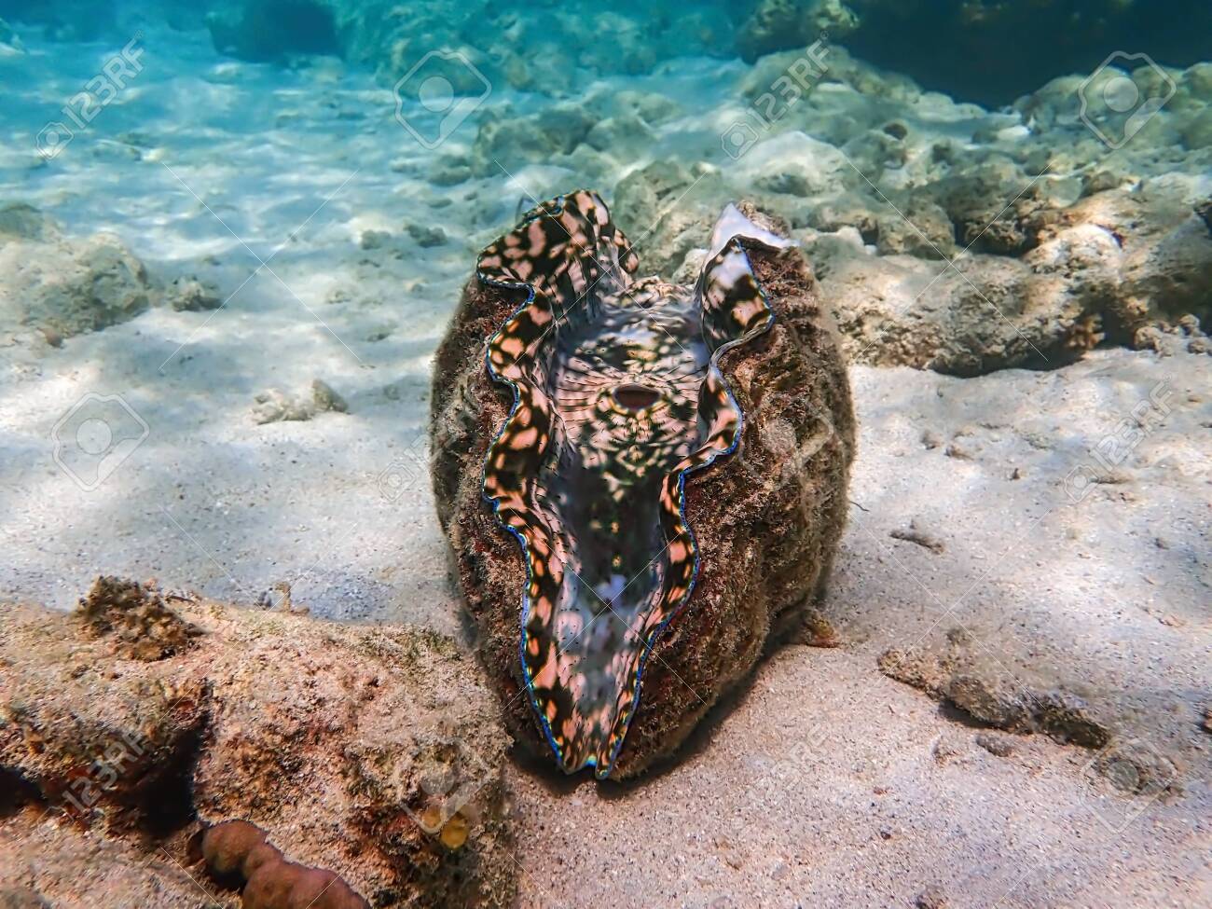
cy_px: 454
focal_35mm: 30
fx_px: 1050
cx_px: 606
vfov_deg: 46.8
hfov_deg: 60.0
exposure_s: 1/250
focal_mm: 5.5
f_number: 9
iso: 100
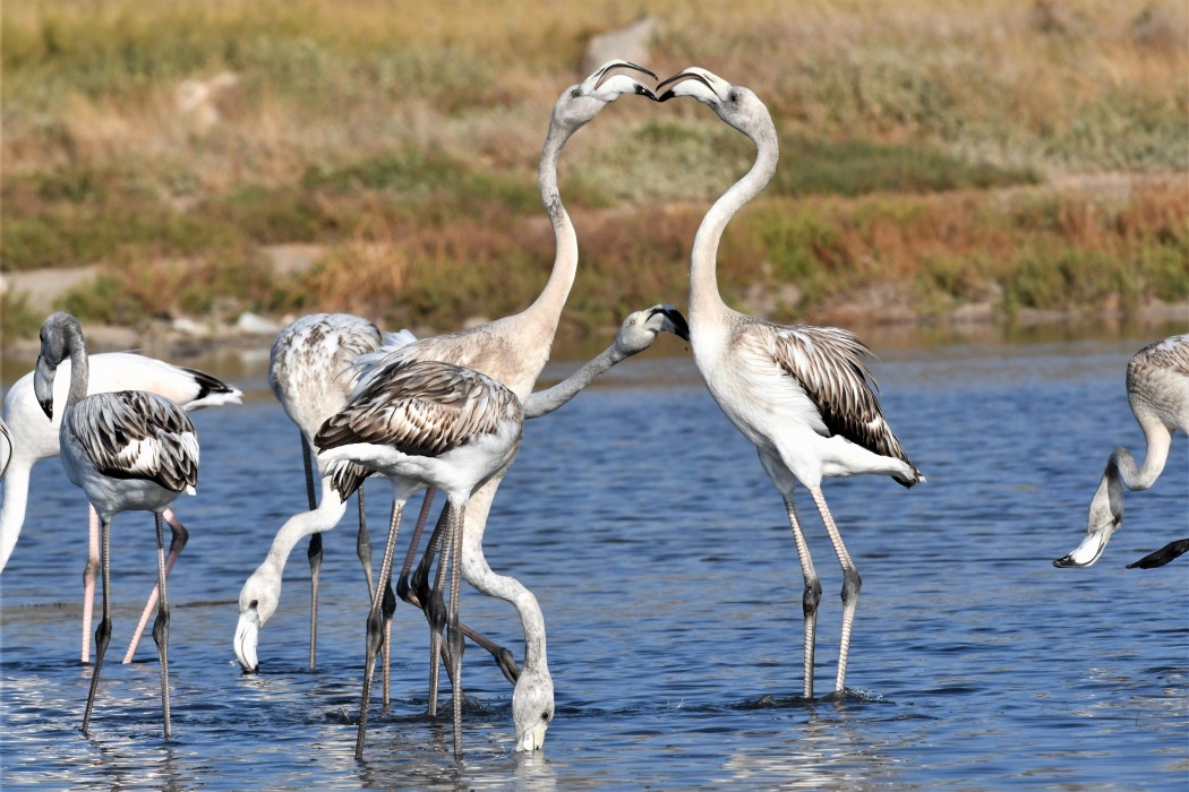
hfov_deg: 3.3
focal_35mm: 630
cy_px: 396
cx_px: 594
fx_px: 20806
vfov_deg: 2.2
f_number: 20
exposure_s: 1/640
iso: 800
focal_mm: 420
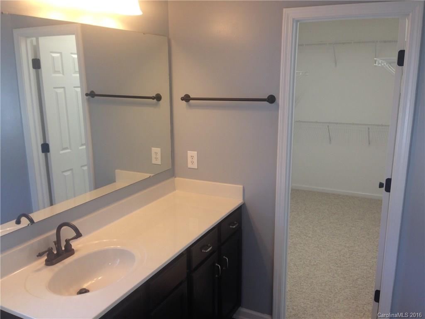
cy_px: 160
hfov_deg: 55.4
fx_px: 405
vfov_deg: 42.9
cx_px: 212
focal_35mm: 33
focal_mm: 4.12
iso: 64
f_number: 2.4
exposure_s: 1/20
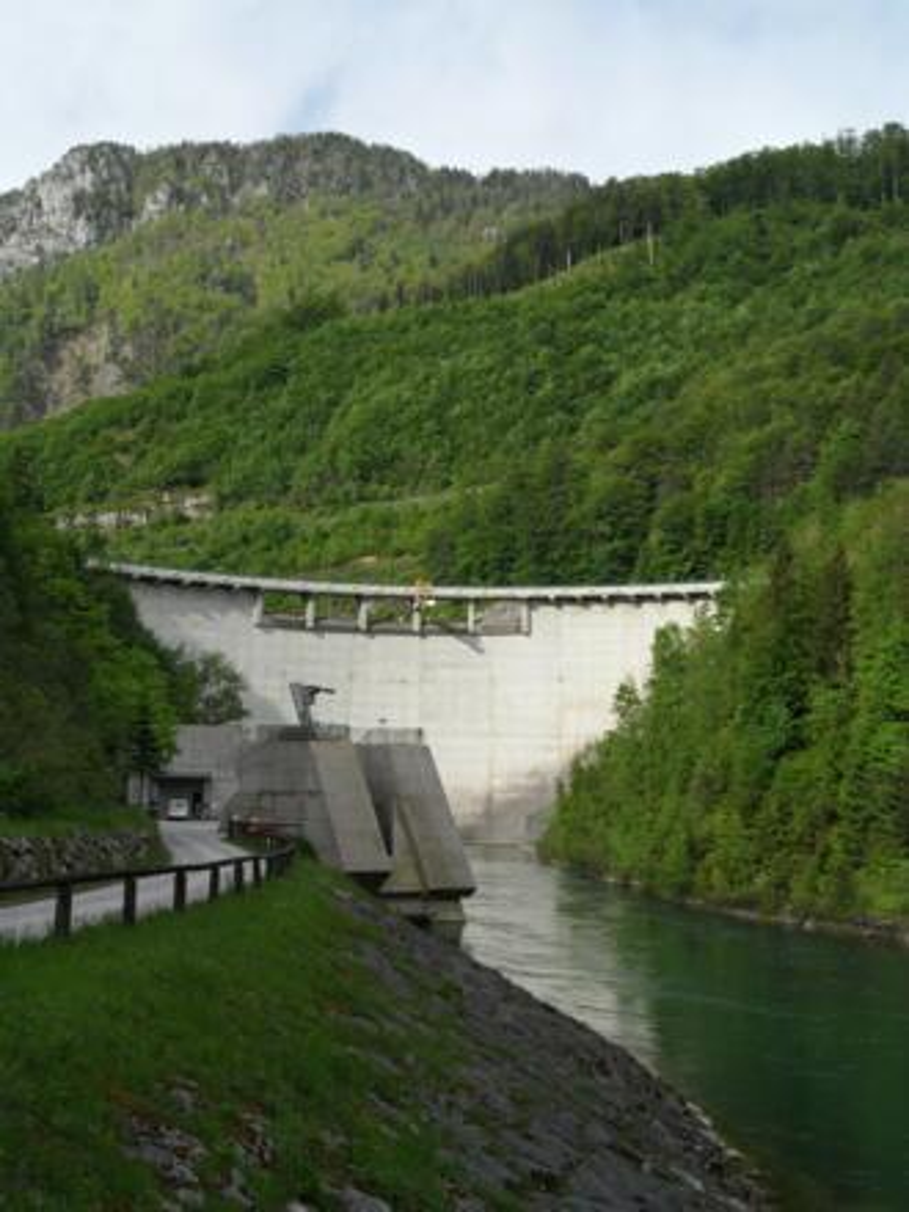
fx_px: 1401
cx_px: 454
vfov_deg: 46.8
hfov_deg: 36.0
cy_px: 606
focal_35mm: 40
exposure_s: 1/500
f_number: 3.6
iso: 80
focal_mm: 6.5
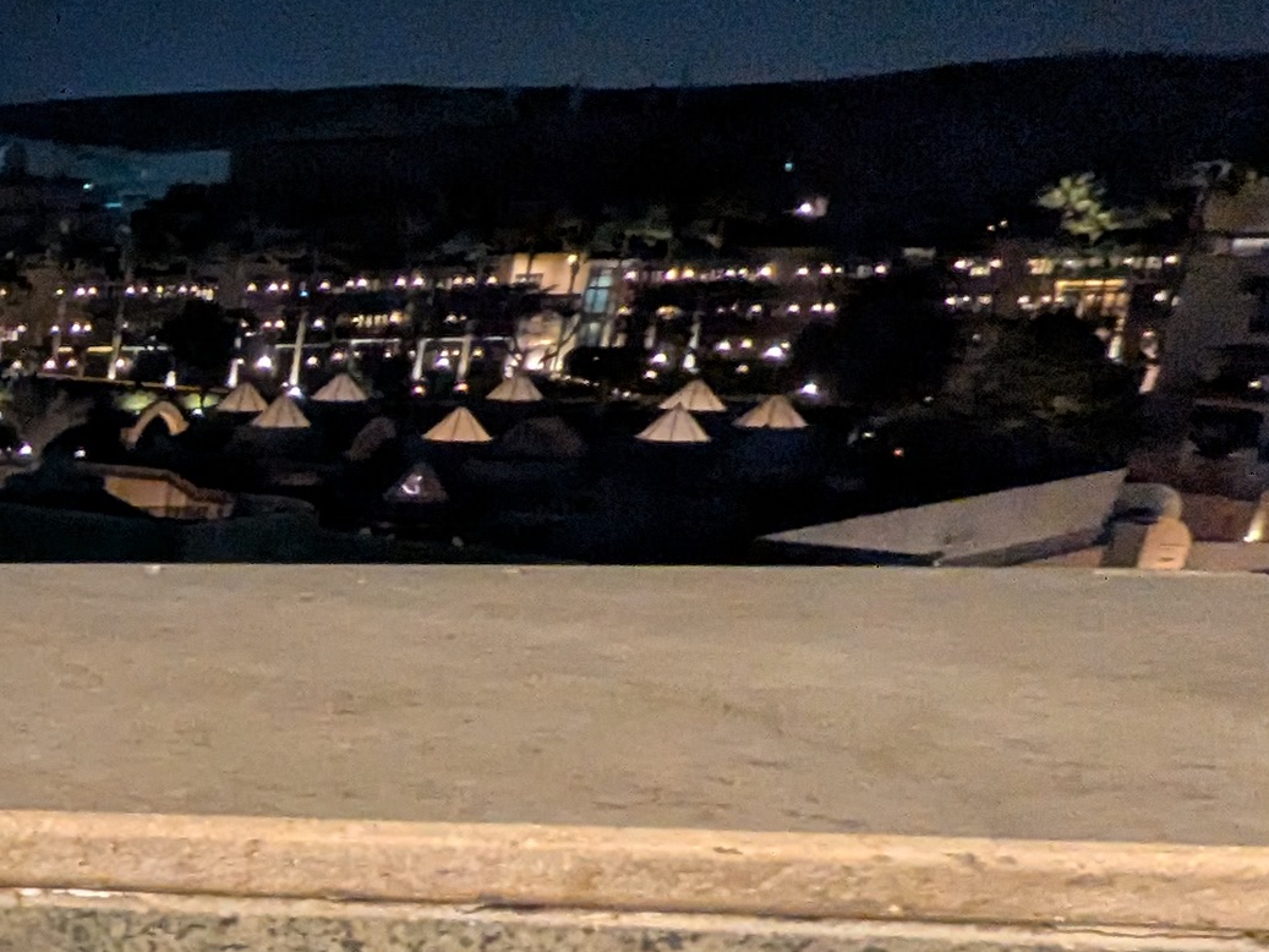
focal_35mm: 54
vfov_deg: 25.9
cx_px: -899
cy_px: 903
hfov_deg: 23.2
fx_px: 1980
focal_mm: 1.83
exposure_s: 1/25
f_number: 2.2
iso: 722
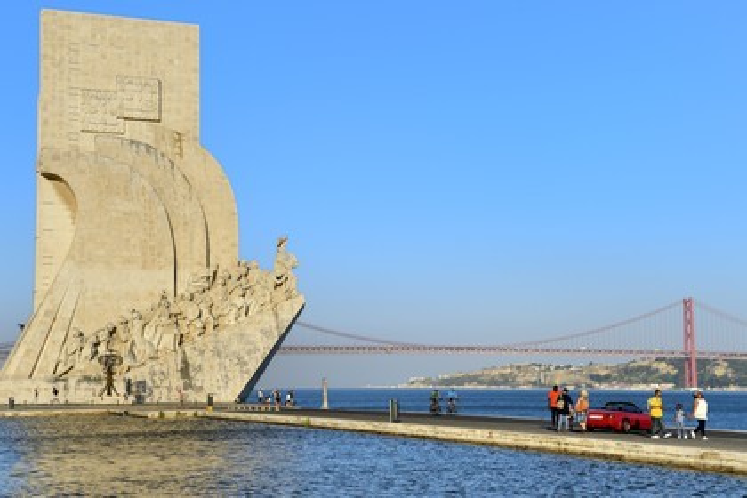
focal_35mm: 62
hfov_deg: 32.4
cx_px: 374
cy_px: 249
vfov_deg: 21.9
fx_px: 1286
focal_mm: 62
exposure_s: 1/320
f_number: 9
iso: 100
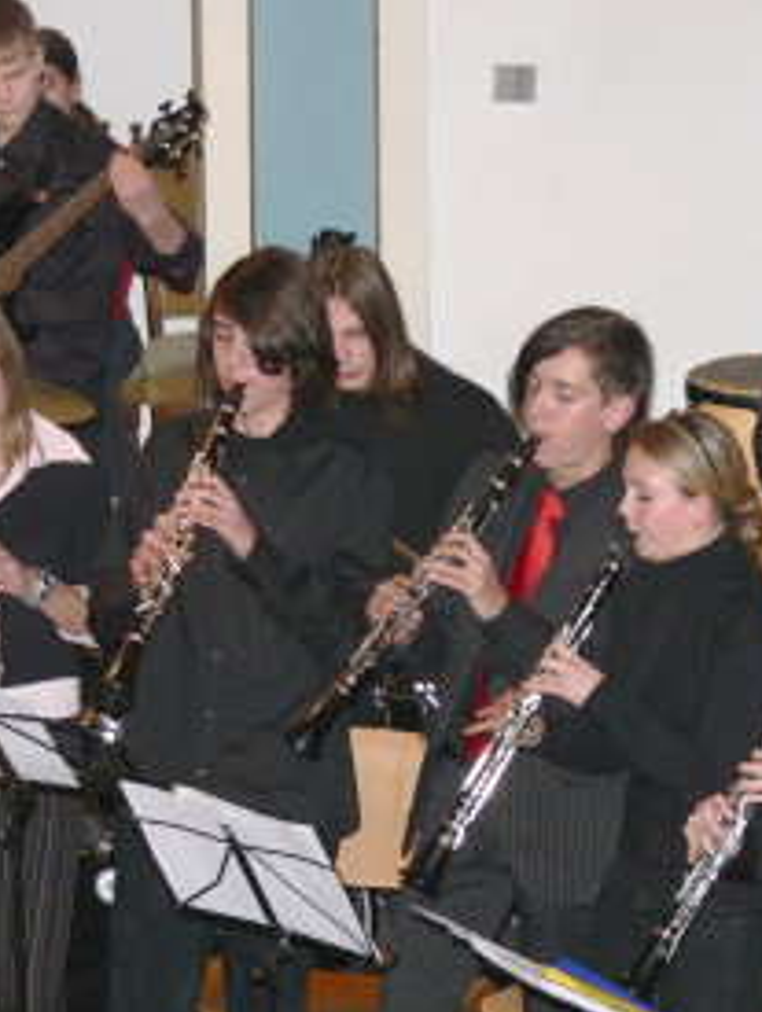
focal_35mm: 239
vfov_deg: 8.3
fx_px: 6999
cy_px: 602
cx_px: 613
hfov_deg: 6.2
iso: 100
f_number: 4
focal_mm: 31.6
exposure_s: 1/30
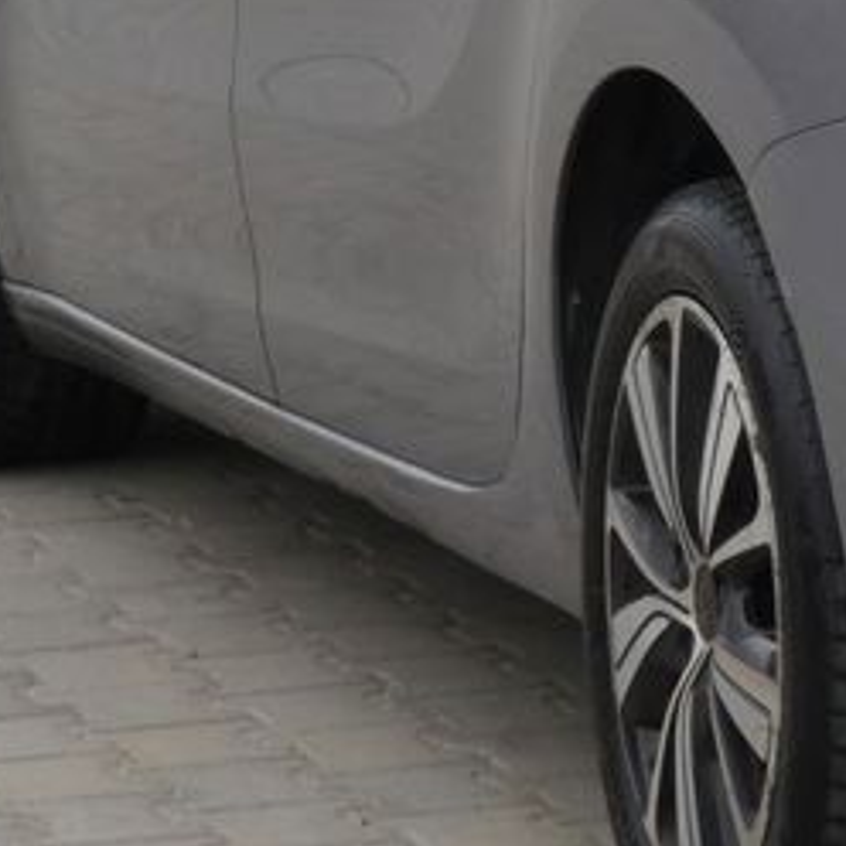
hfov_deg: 5.6
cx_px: 1426
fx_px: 8572
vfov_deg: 5.6
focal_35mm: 310
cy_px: -78
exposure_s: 1/160
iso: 80
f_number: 5.6
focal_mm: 15.2
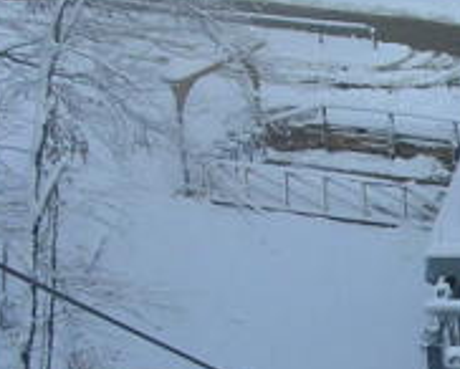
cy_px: 377
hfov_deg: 11.0
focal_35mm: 163
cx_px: 857
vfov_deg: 9.4
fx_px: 2221
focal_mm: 5.8
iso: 50
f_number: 5.6
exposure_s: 1/178
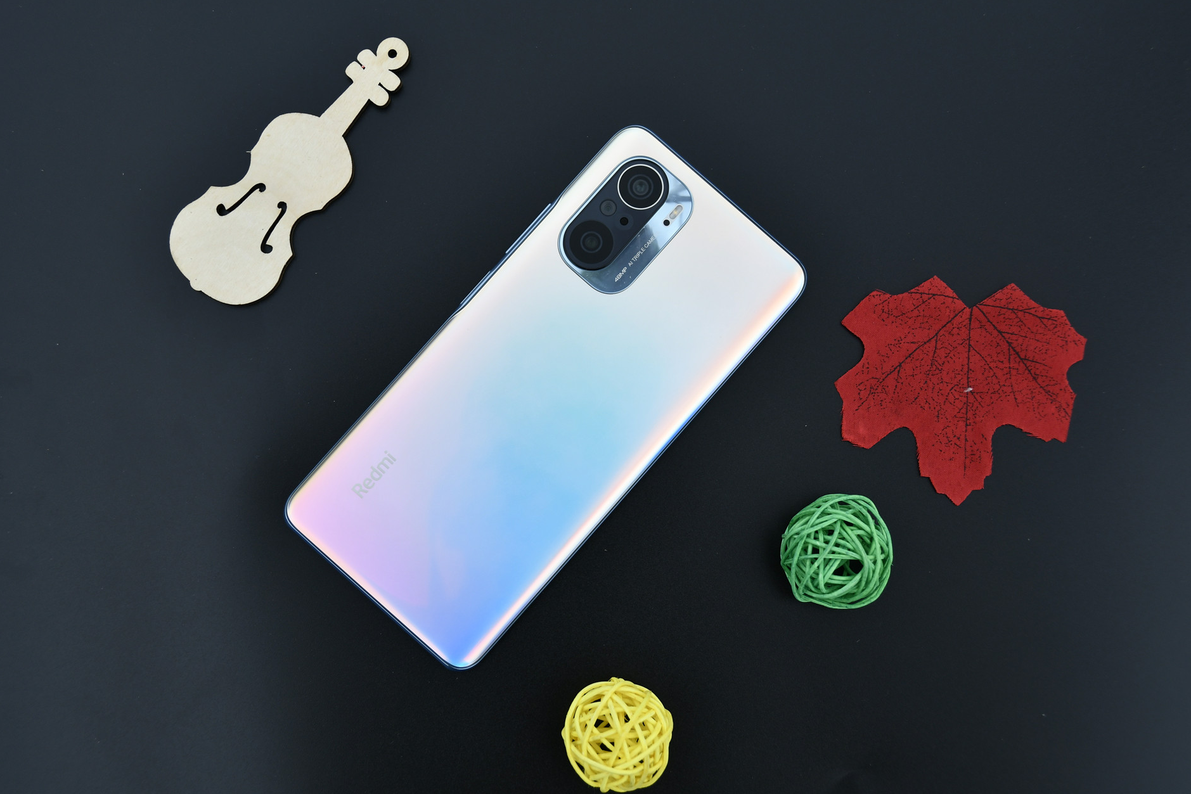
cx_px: 597
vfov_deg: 28.7
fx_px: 1555
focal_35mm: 47
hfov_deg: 41.9
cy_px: 399
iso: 250
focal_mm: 31
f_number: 5.6
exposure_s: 1/250
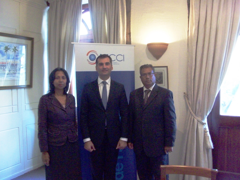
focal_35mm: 34
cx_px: 120
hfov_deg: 54.0
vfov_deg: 41.8
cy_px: 90
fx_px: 236
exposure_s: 1/8
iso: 320
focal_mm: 5.7
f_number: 2.8
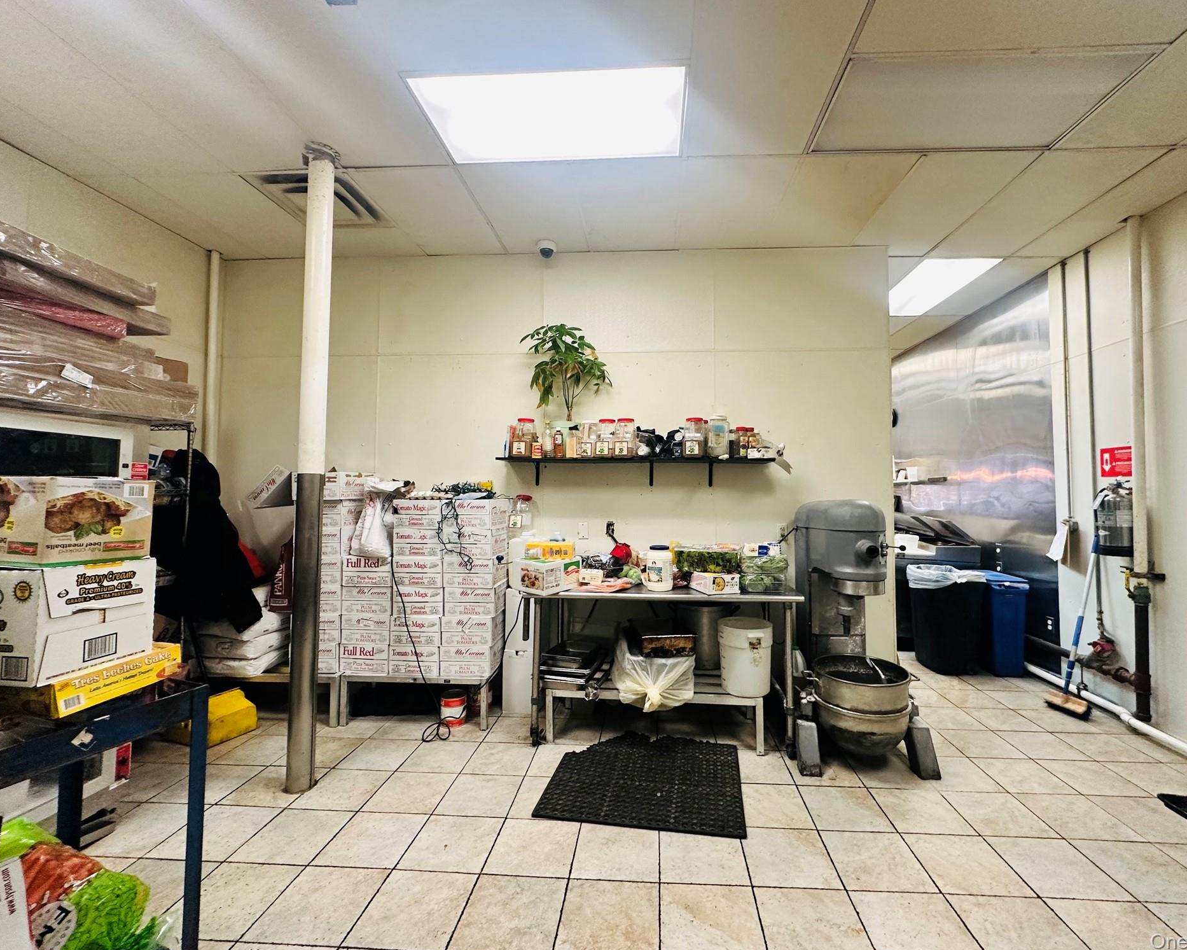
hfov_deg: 96.7
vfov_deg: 84.0
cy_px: 468
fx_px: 527
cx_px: 628
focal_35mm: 15
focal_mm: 2.22
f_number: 2.2
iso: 200
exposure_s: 1/60
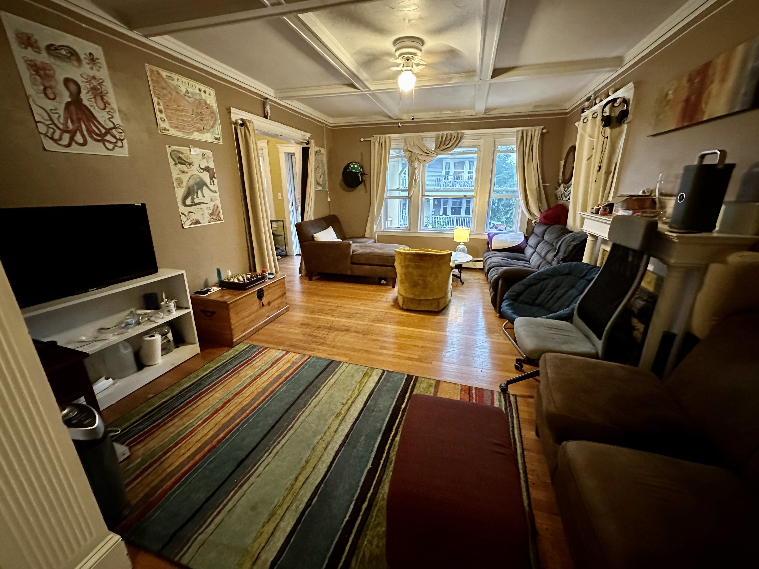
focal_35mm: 14
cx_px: 380
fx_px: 307
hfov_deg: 102.1
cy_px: 284
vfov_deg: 85.7
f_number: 2.2
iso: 1000
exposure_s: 1/60
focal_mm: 2.22
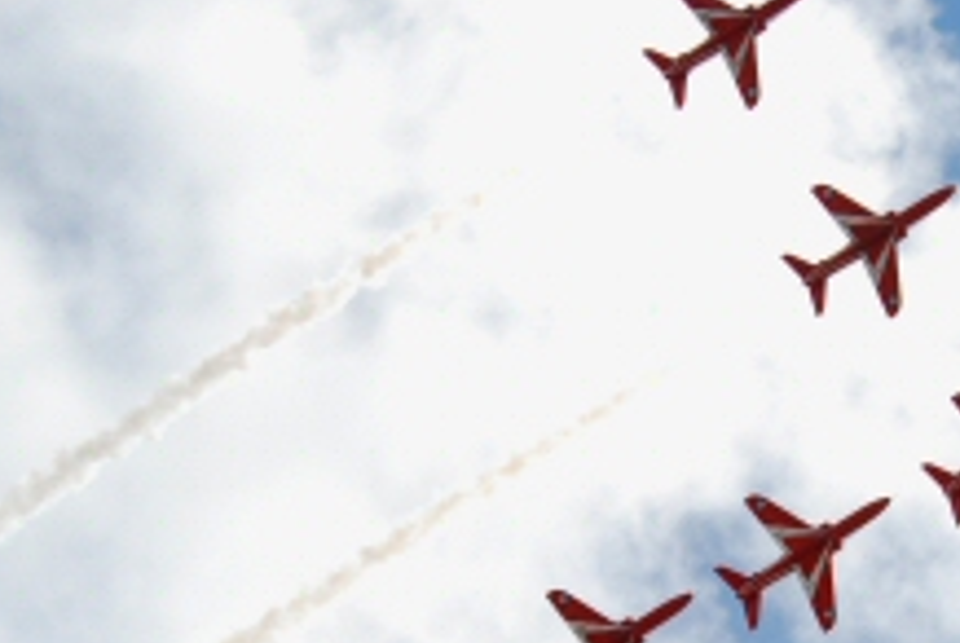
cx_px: 687
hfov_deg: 9.3
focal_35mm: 220
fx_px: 5875
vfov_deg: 6.3
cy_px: 546
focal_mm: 80
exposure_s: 1/750
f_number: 9.5
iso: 400
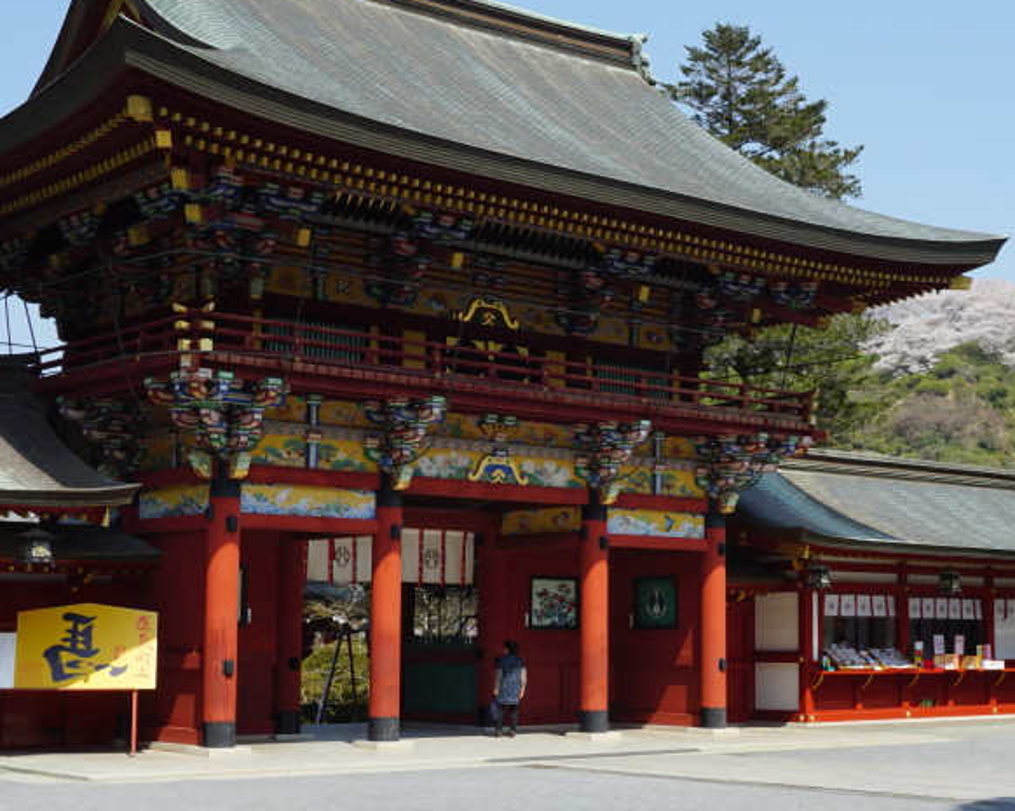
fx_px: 1831
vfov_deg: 25.0
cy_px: 434
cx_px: 628
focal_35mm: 61
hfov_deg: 30.9
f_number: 11
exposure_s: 1/125
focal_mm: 21
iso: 100
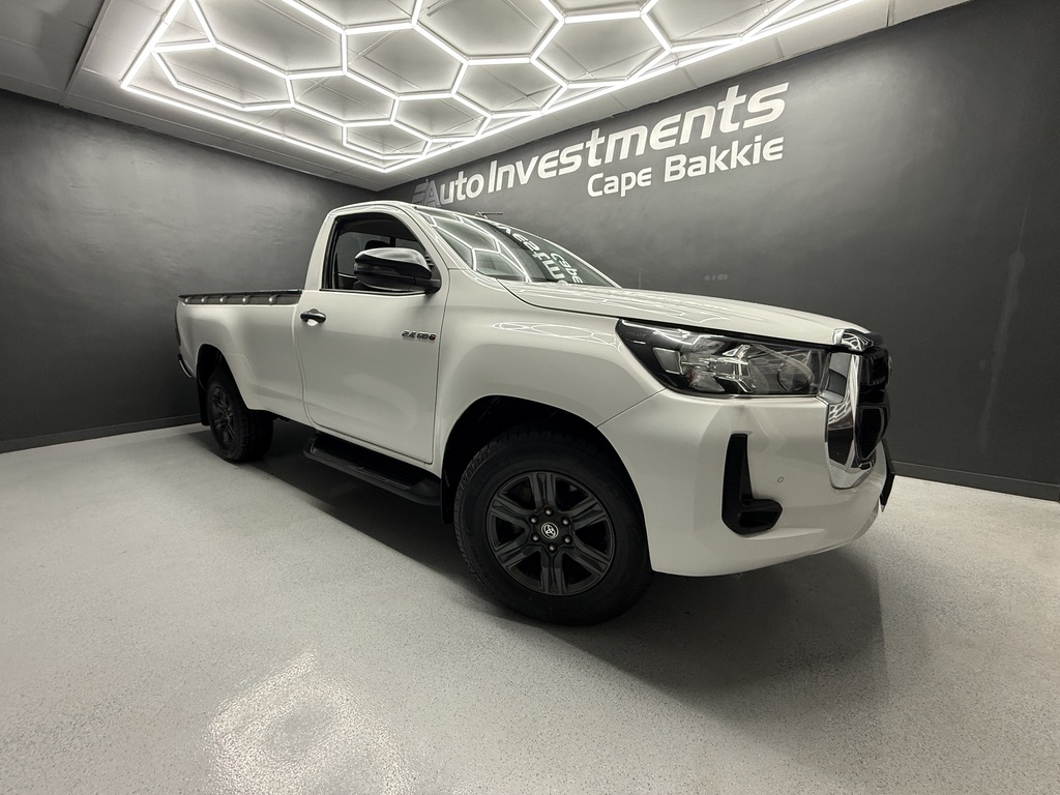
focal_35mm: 14
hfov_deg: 102.1
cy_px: 398
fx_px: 429
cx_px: 530
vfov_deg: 85.7
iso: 200
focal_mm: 2.22
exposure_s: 1/100
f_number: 2.2
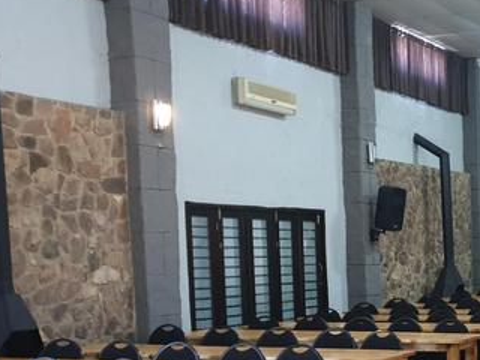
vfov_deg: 22.1
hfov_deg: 26.7
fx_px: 901
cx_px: 567
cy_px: 320
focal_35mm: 65
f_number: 1.5
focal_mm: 4.3
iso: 320
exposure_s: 1/17
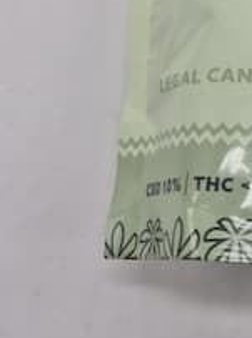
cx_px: 297
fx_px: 739
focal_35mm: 76
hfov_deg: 18.4
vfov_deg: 23.9
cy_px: -43
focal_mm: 5.4
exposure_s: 1/272
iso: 25
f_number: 1.8
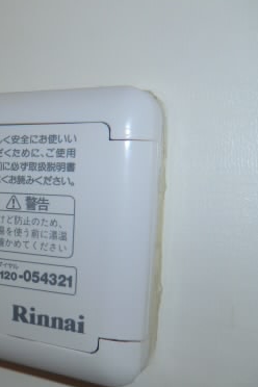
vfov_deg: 45.4
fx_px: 462
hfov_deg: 26.8
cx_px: -68
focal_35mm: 43
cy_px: 208
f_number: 3.2
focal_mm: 4.3
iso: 80
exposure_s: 1/60
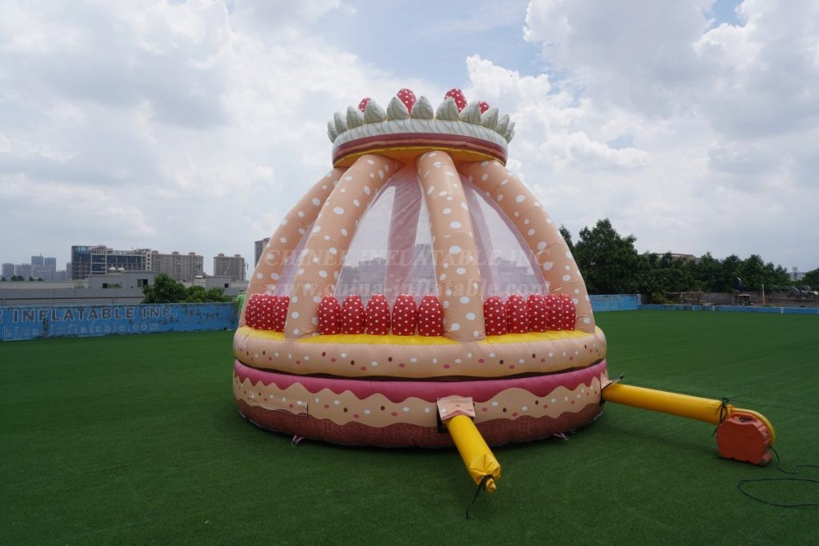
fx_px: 546
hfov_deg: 73.7
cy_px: 273
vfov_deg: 53.1
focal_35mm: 24
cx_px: 410
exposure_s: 1/640
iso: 100
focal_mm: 16
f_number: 6.3
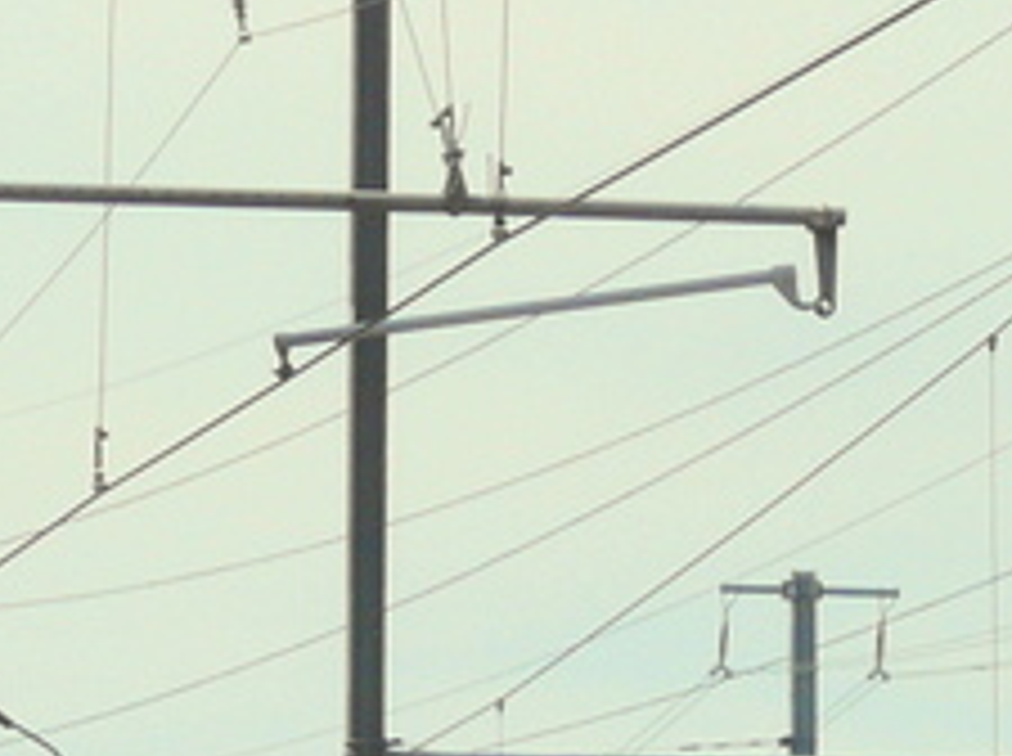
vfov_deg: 3.2
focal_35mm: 463
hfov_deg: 4.3
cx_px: 90
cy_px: 1490
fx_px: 13514
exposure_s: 1/400
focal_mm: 17
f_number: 6.3
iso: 100
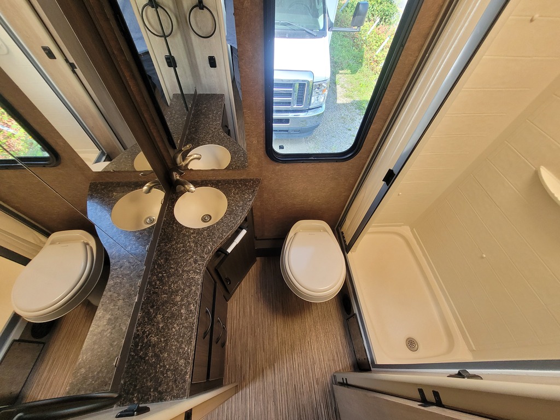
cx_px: 280
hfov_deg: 106.2
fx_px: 210
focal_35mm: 13
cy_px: 210
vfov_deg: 89.9
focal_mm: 1.74
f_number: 2.2
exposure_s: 1/60
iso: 160
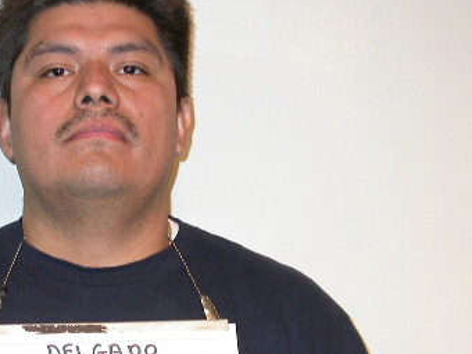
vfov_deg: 15.4
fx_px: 1309
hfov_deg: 20.3
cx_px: 124
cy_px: 240
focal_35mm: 96
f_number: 2.9
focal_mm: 10.7
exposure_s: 1/47.1
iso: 100
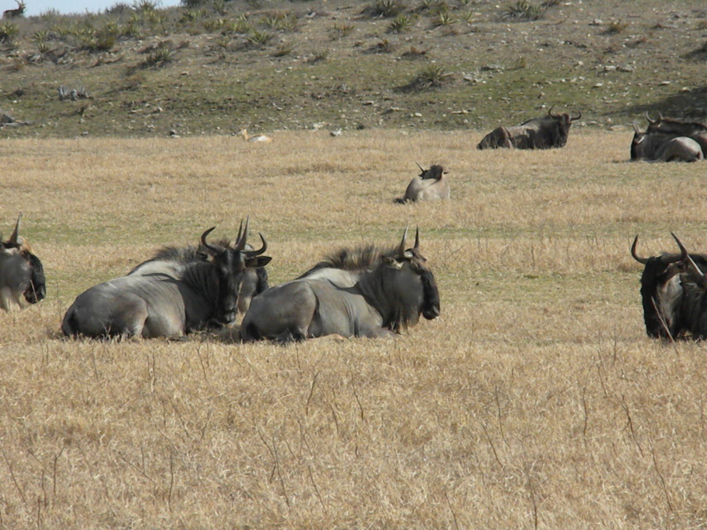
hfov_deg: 7.6
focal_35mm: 260
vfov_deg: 5.7
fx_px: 5310
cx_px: 354
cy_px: 265
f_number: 14
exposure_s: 1/449
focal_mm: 46.2
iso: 640
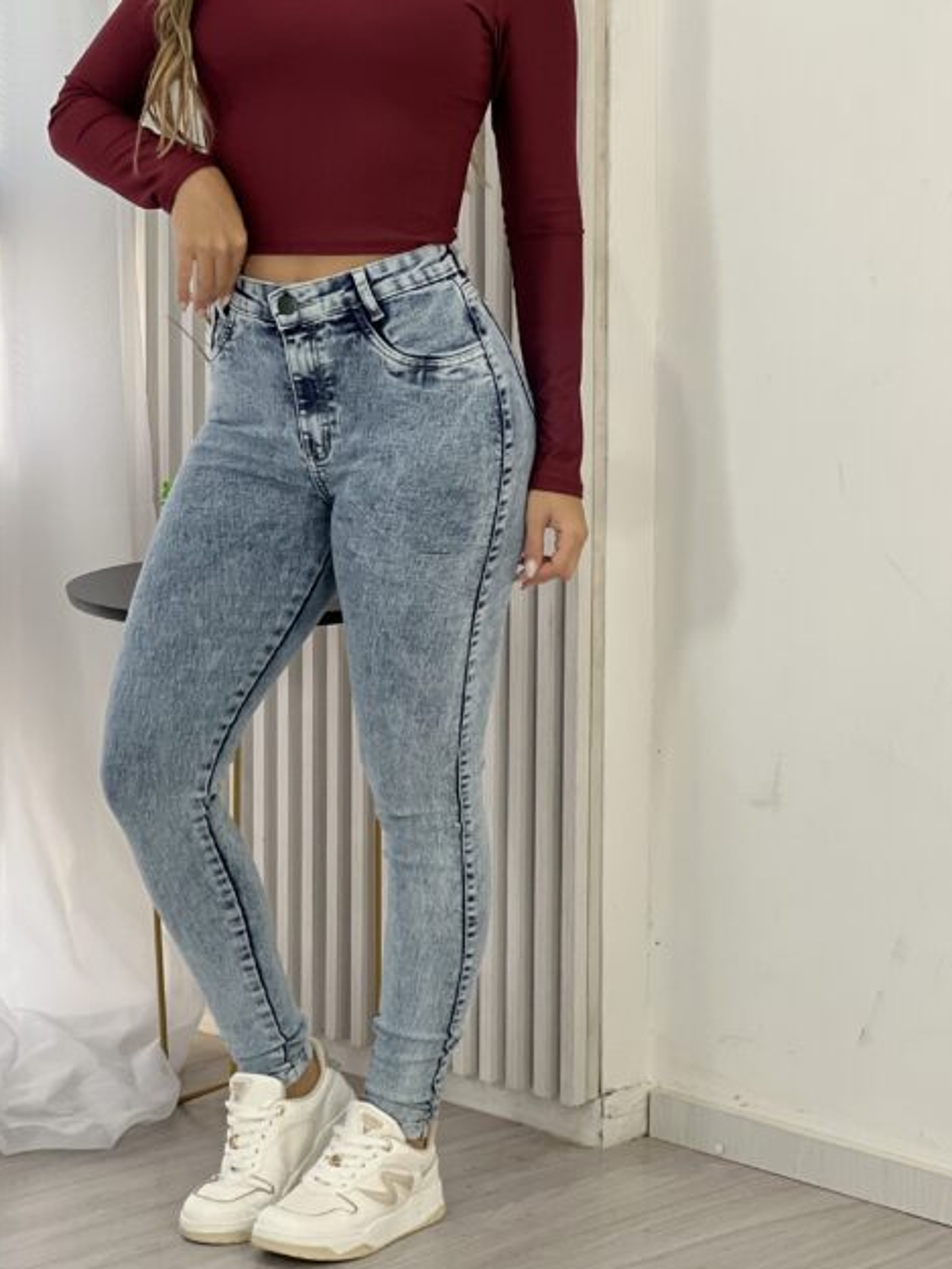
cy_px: 492
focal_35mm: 115
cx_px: 313
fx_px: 4215
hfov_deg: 12.9
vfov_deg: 17.1
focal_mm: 9
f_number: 2.8
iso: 64
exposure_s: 1/120
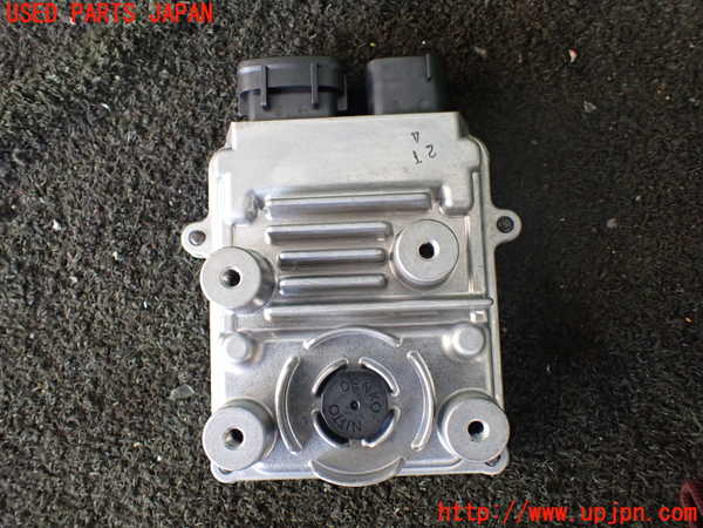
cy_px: 264
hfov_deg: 60.0
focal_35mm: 30
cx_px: 352
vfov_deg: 46.8
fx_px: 609
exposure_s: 1/125
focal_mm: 5.4
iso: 400
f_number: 2.3
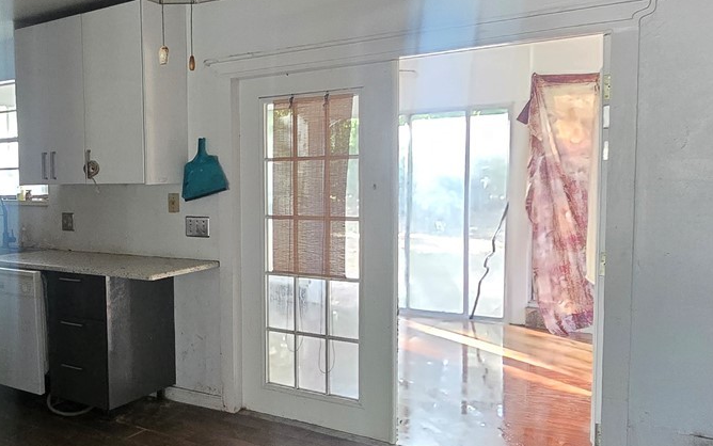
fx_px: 641
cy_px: 223
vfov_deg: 38.4
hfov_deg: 52.9
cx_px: 109
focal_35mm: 33
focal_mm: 2.2
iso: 1250
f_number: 2.2
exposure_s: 1/40
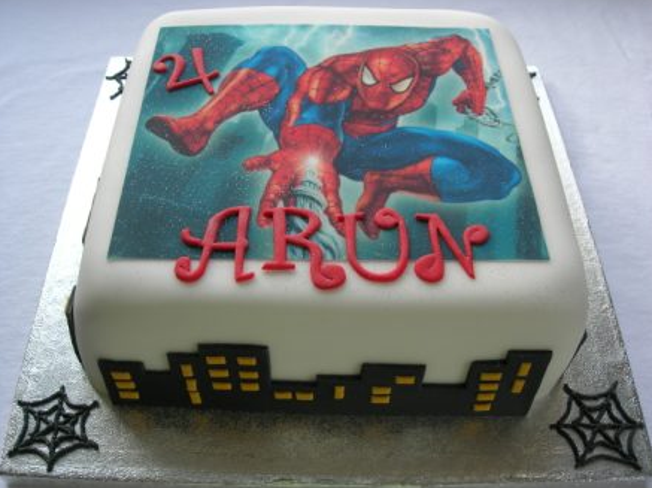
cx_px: 333
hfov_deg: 47.9
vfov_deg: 36.8
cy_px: 243
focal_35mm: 39
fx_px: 734
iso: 64
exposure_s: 1/52.6
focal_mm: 7.8
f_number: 4.8
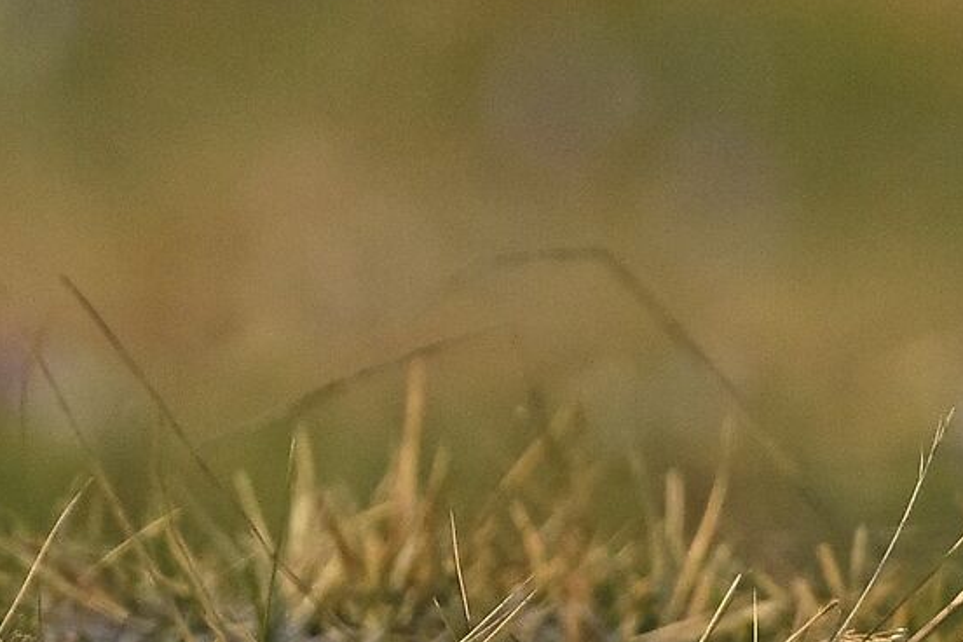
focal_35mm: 2175
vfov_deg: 0.6
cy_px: -55
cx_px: -258
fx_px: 58177
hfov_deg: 0.9
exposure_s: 1/3200
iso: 1600
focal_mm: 500
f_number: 5.6
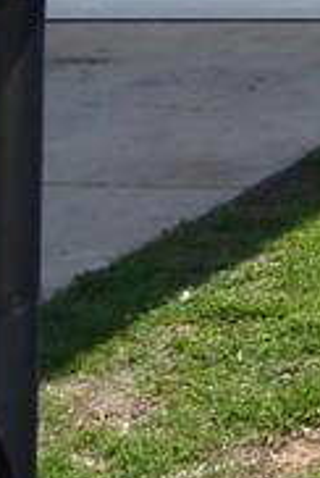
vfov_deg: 12.8
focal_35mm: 146
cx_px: 763
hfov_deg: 8.6
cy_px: -368
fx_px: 1939
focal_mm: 4.3
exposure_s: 1/800
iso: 80
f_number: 3.3
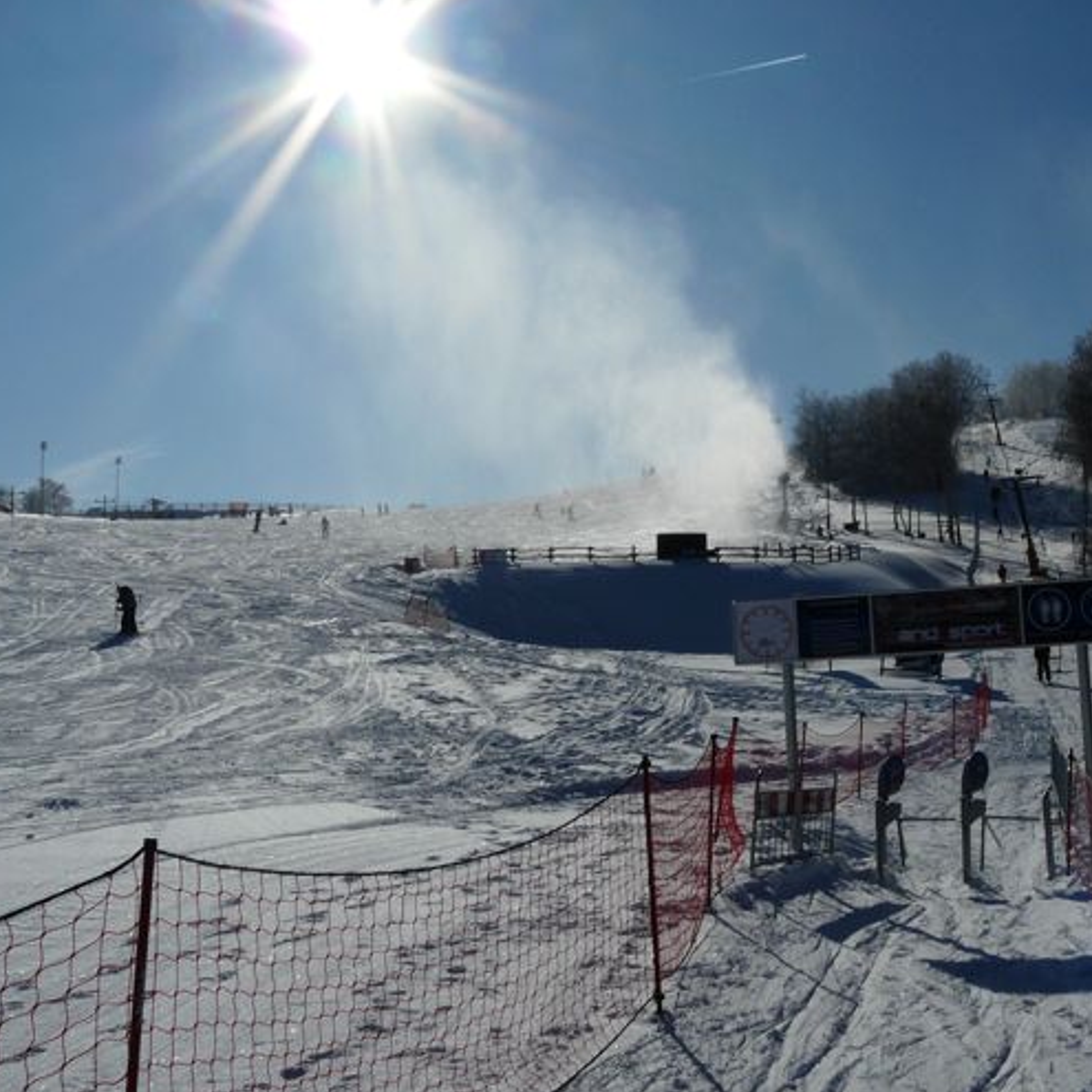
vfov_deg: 41.9
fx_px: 1428
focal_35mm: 40
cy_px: 538
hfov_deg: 40.9
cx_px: 785
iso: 100
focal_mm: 4.6
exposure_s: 1/1300
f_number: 8
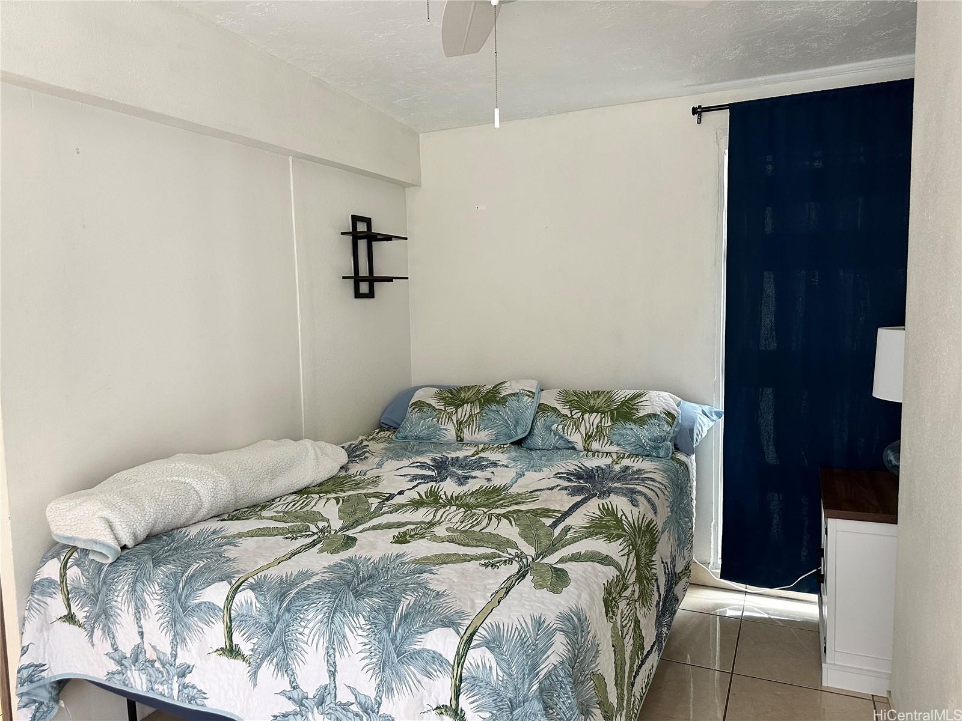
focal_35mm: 24
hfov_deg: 71.6
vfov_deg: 56.8
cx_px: 481
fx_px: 667
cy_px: 360
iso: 200
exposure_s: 1/120
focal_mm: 6.86
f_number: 1.78
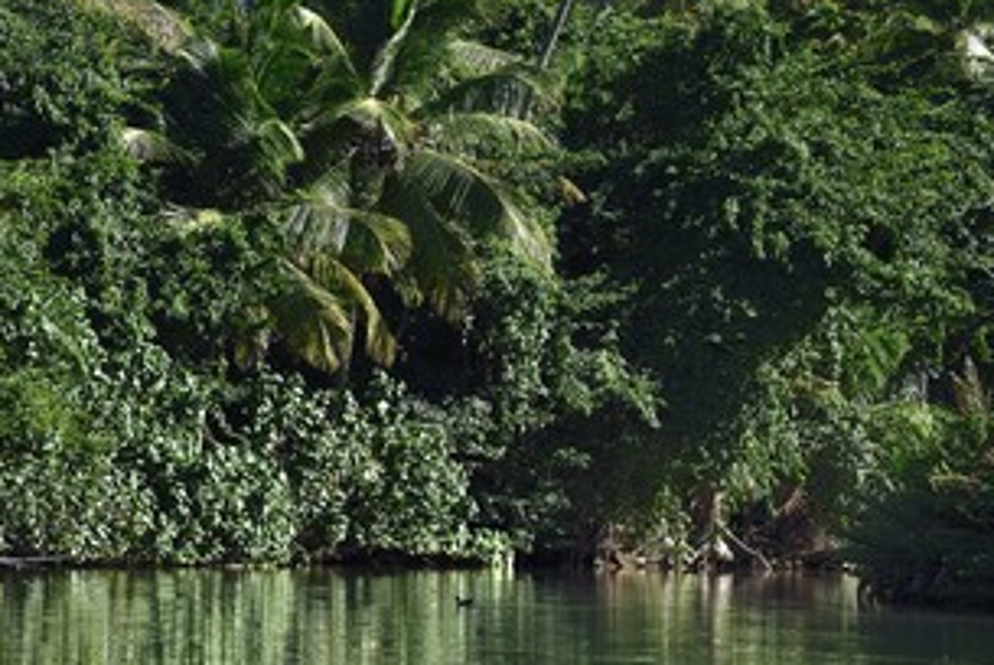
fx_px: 7600
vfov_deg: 5.0
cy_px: 251
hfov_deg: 7.5
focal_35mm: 275
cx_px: 336
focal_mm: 200
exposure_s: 1/320
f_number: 7.1
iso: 200
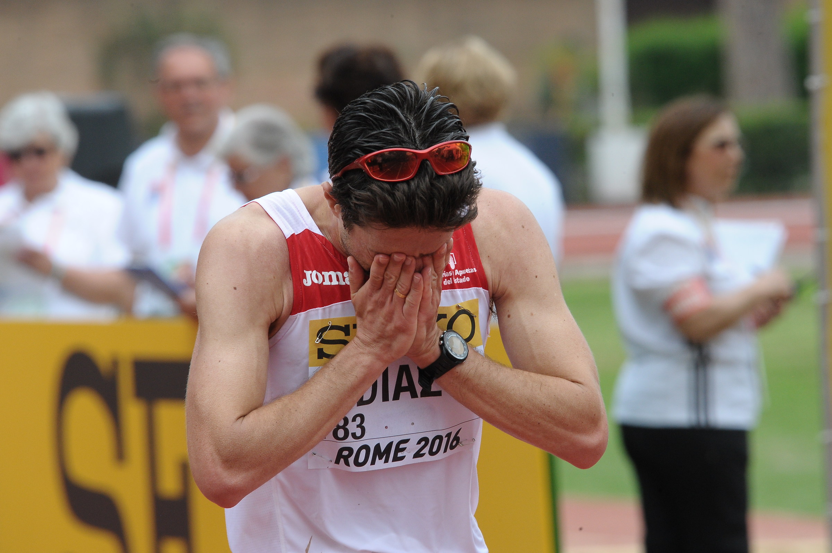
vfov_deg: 2.3
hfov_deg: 3.4
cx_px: 416
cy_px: 276
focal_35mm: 600
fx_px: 13855
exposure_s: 1/1000
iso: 2500
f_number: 16
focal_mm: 600
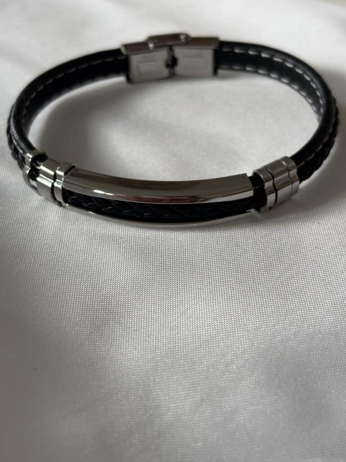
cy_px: 231
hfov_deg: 28.0
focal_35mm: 52
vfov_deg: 36.8
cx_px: 173
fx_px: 693
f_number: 1.6
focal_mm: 5.96
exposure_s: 1/121
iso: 32
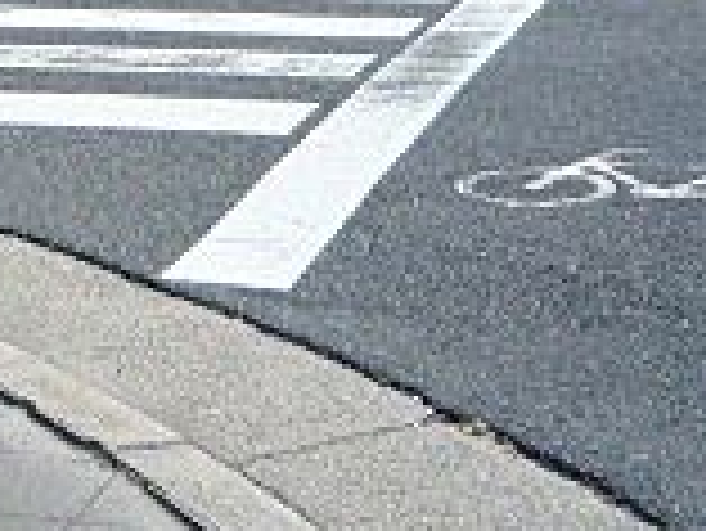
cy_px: -495
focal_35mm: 122
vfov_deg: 11.1
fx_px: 2490
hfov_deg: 14.9
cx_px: -360
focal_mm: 5.2
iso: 100
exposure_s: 1/320
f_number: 4
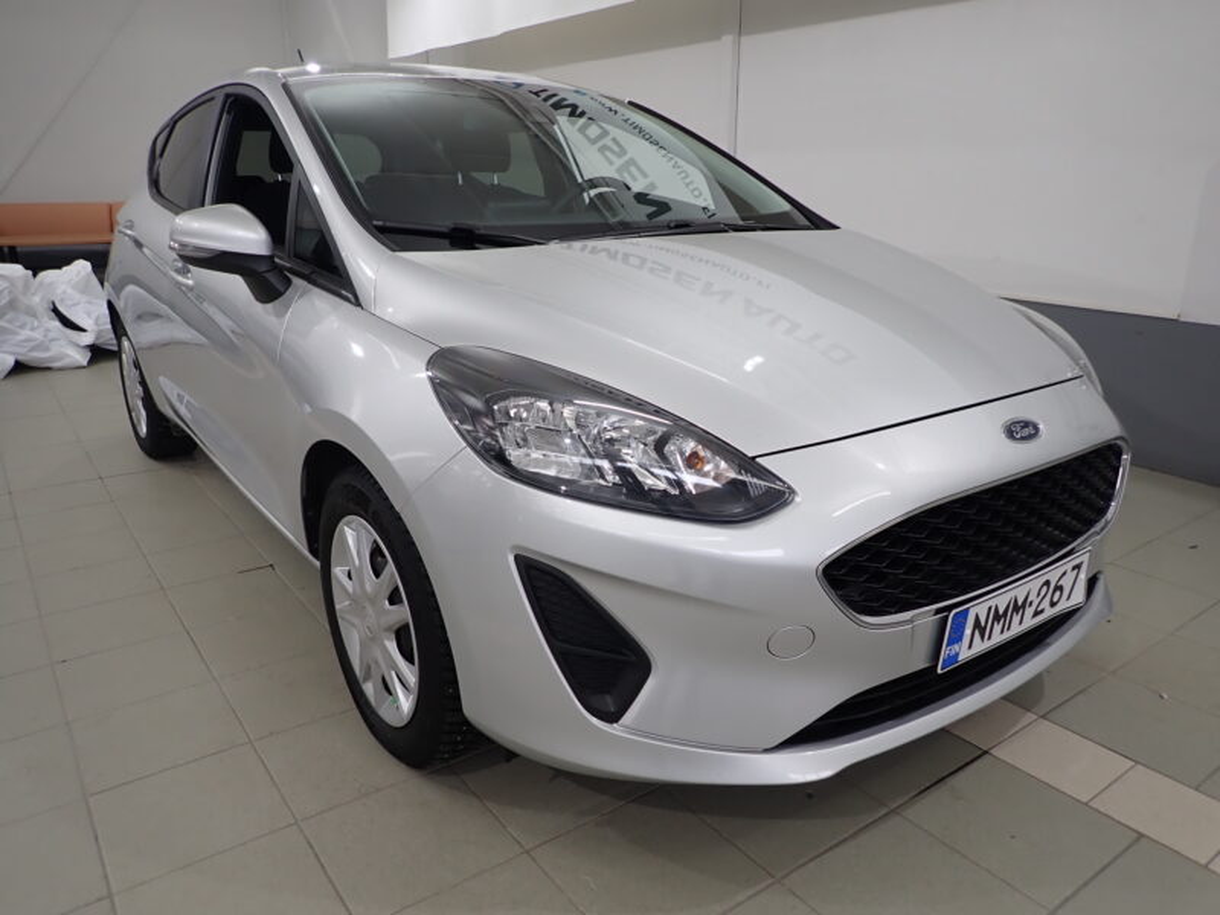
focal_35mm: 25
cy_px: 458
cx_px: 610
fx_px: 881
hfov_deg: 69.4
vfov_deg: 54.9
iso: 100
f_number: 2
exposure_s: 1/80
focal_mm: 4.5
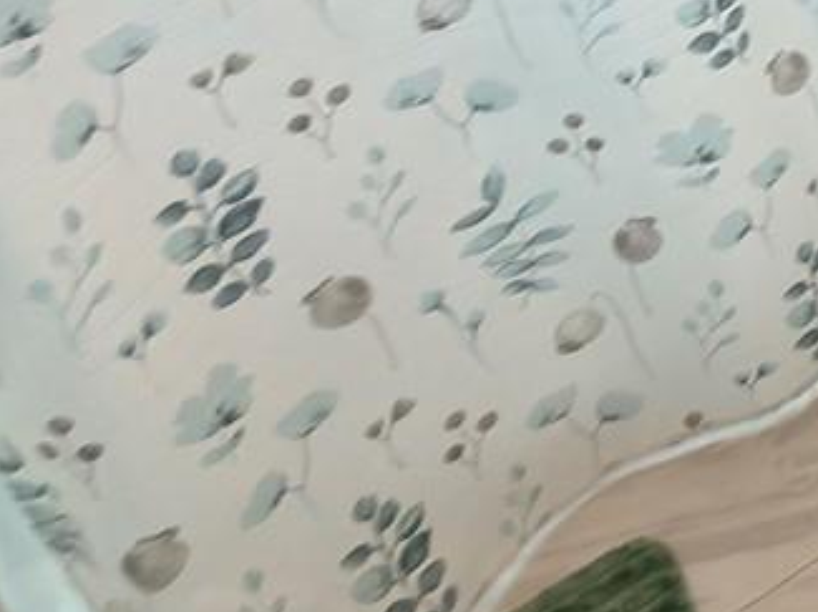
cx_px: 1646
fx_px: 1629
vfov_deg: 16.5
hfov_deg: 18.4
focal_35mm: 69
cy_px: -587
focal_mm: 2.22
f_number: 2.2
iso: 40
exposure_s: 1/60
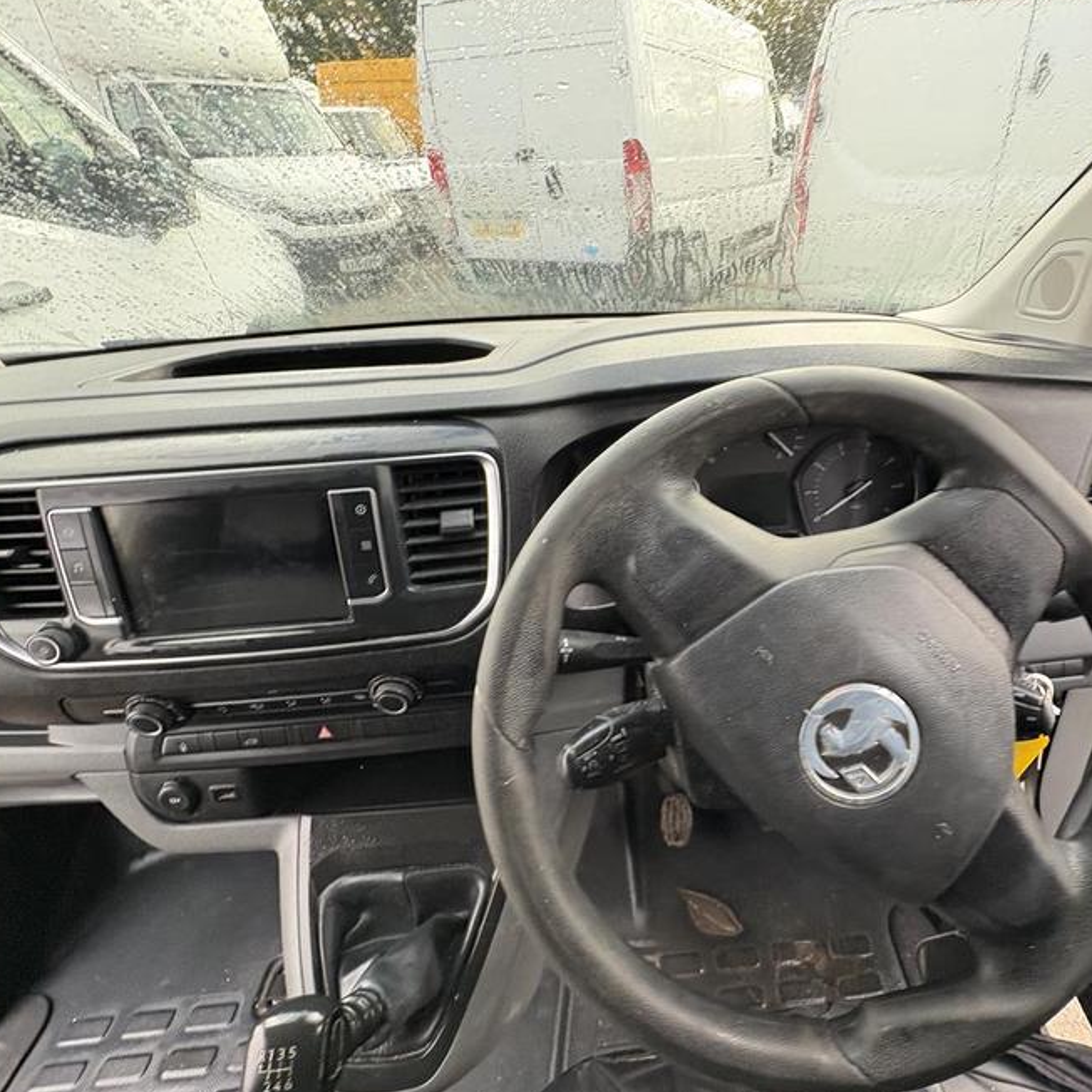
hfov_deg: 82.5
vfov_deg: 84.0
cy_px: 541
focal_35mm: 17
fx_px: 607
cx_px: 677
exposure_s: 1/99
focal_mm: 2.22
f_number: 2.2
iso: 200
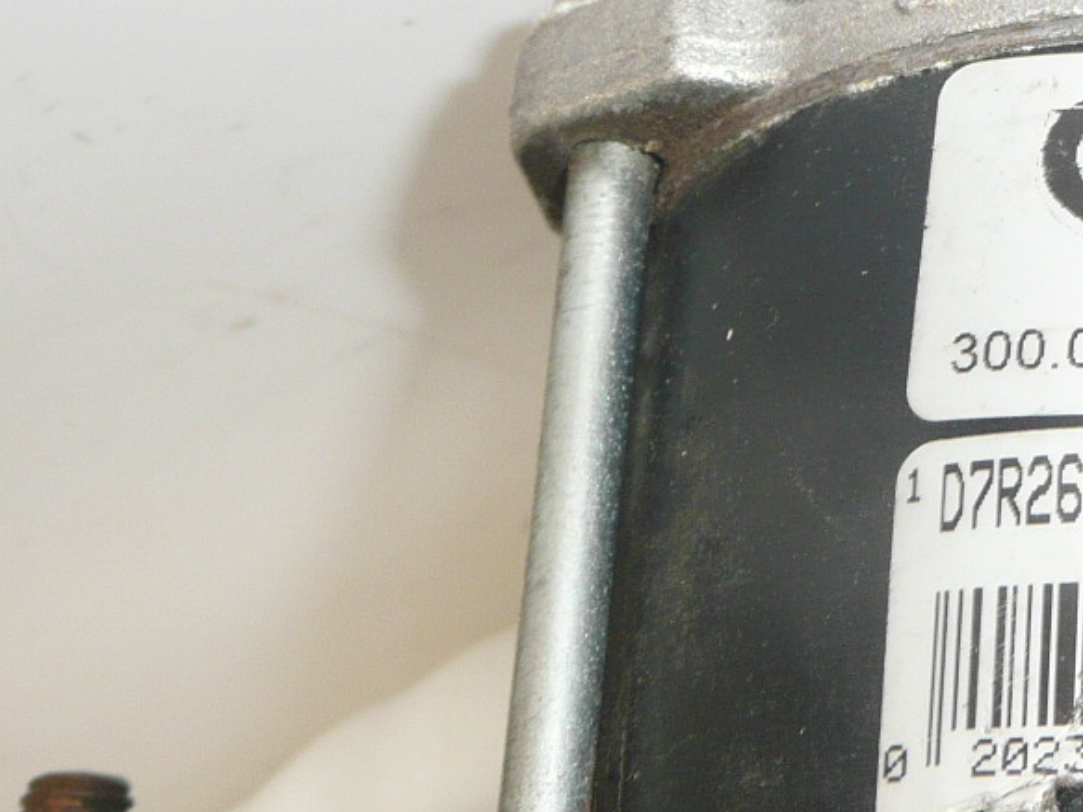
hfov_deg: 23.8
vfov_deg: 18.6
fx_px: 2471
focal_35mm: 79
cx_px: 1033
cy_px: 223
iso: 100
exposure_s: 1/60
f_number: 3.3
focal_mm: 4.6
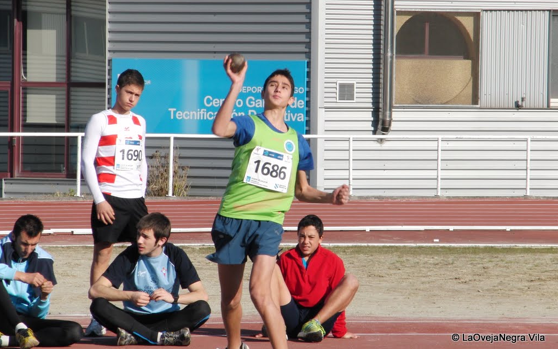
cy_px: 144
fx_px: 4061
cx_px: 278
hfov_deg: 7.9
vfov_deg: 4.9
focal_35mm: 267
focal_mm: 44.4
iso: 100
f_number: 7.1
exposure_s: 1/400
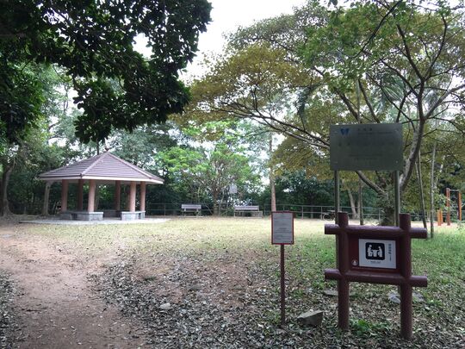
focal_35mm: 29
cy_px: 174
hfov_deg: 61.7
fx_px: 390
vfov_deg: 48.2
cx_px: 232
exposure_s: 1/120
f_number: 2.2
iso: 50
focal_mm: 4.15
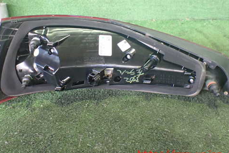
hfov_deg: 49.5
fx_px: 248
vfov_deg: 34.0
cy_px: 54
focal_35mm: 39
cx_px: 103
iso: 1000
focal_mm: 5.4
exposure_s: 1/30
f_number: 2.3
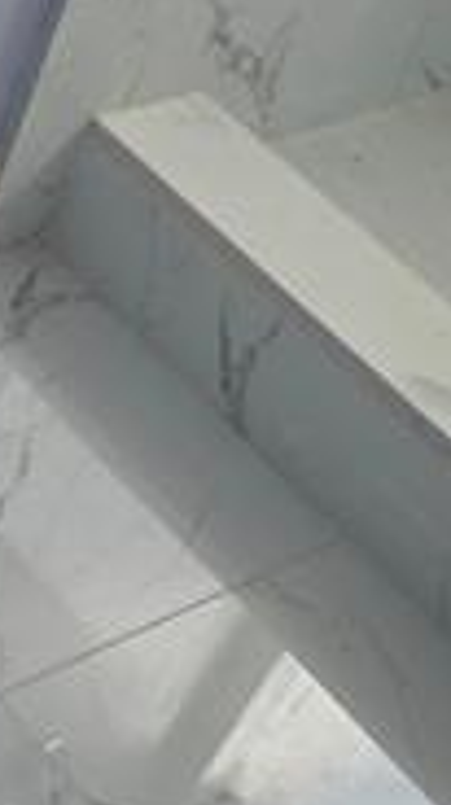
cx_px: -206
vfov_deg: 19.6
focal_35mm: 109
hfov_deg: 10.7
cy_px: 249
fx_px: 2326
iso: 80
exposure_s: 1/1199
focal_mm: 5.4
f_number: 1.8
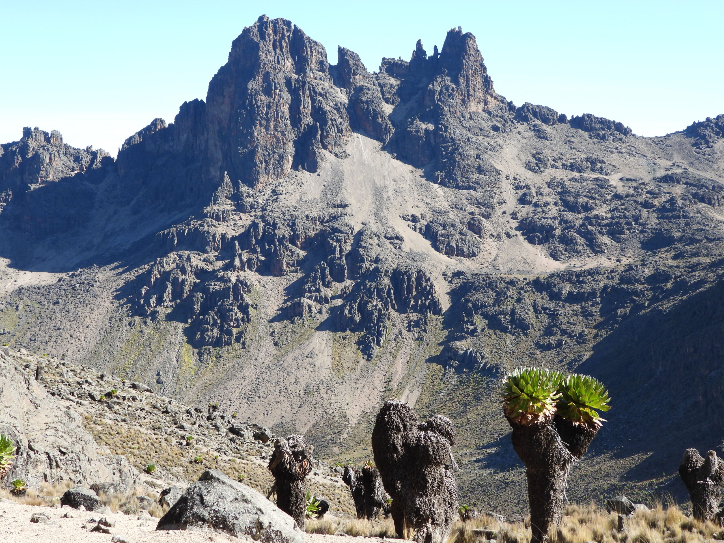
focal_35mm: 60
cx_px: 362
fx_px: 1255
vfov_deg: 24.4
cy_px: 272
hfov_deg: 32.2
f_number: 3.5
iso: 100
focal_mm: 10.7
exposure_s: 1/400
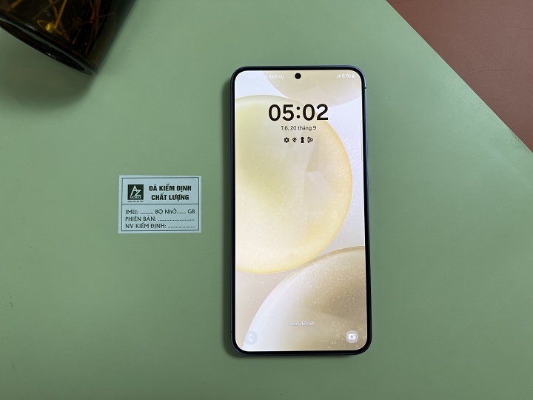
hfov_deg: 67.3
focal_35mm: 26
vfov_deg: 53.1
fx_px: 400
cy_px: 200
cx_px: 266
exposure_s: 1/126
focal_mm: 5.7
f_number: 1.5
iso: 32
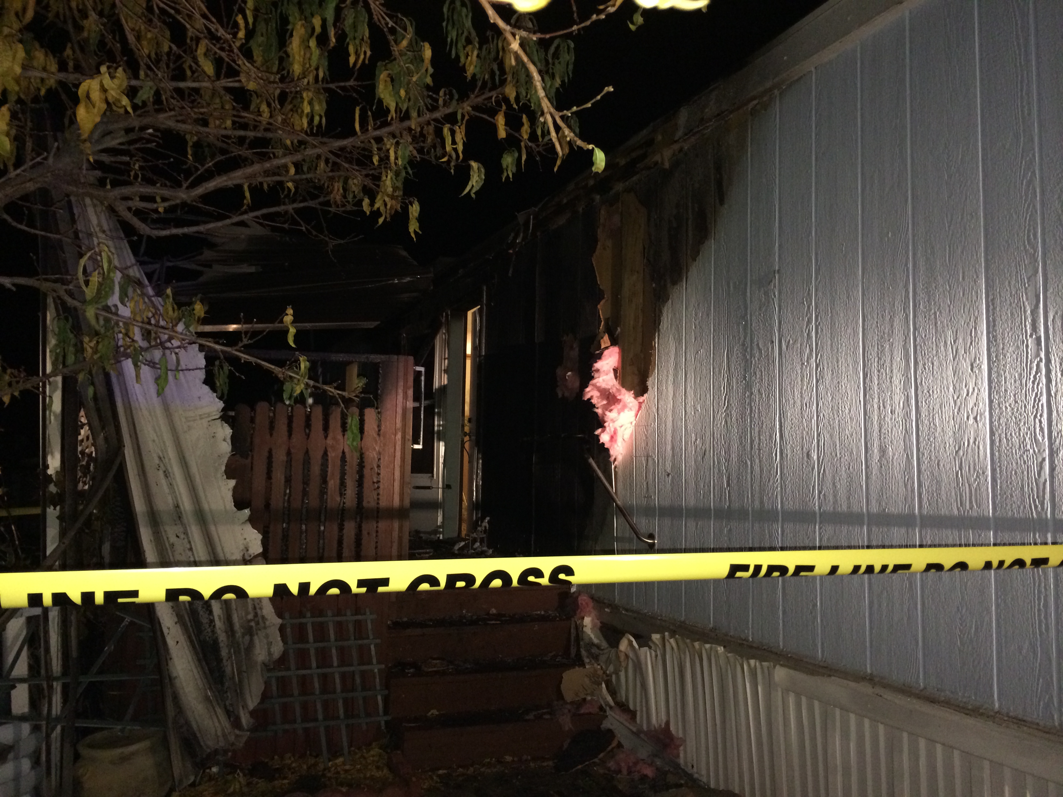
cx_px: 532
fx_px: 921
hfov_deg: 60.0
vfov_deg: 46.8
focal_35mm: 30
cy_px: 398
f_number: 2.2
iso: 400
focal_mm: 4.12
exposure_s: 1/16
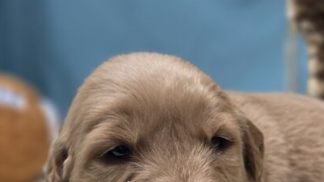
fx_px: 541
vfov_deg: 19.0
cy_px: 141
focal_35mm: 63
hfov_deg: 32.8
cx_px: 233
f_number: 1.7
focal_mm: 6.3
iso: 200
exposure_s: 1/359
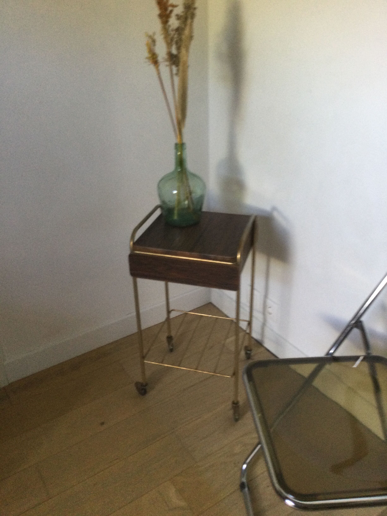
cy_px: 258
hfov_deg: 45.4
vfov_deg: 58.4
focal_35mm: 31
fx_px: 462
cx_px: 194
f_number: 2.4
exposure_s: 1/33
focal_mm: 3.3
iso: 100
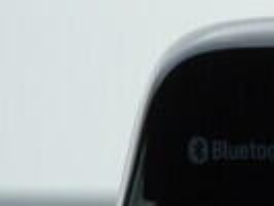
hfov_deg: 6.3
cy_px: 572
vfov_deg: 5.3
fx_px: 2115
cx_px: 1022
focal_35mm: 267
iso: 125
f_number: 3.5
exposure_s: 1/60
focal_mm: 24
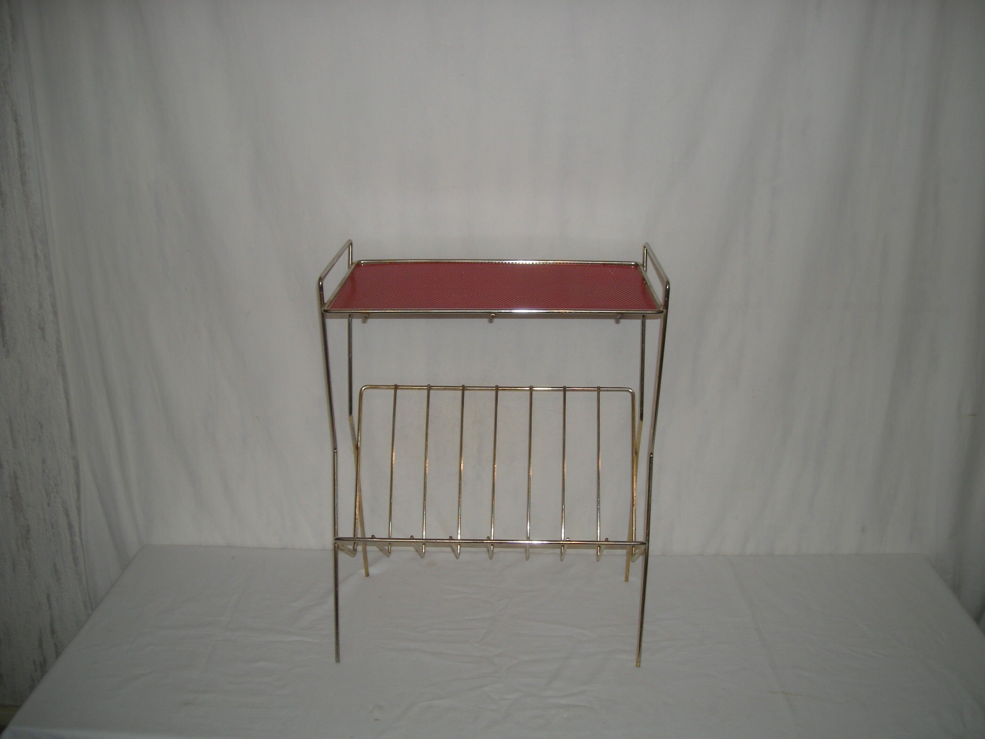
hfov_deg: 52.6
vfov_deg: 40.7
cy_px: 370
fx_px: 996
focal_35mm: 35
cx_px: 492
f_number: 2.8
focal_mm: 5.7
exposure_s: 1/55.4
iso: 50
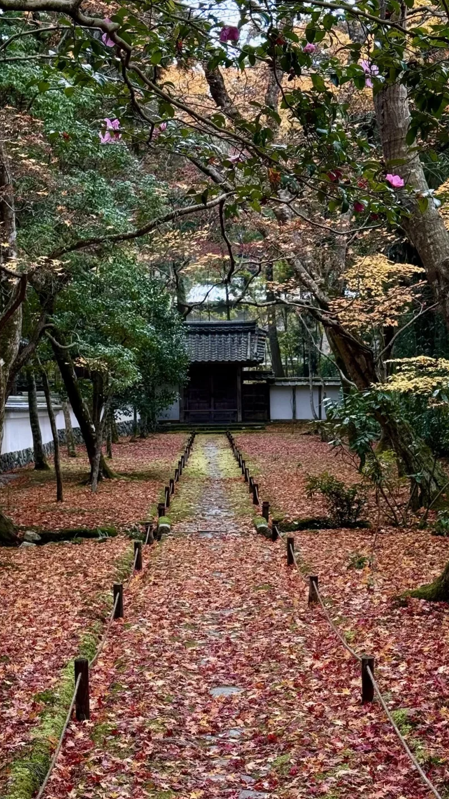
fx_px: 1122
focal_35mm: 53
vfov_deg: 39.2
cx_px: 207
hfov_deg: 22.6
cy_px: 403
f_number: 1.78
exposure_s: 1/503
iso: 64
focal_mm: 6.86
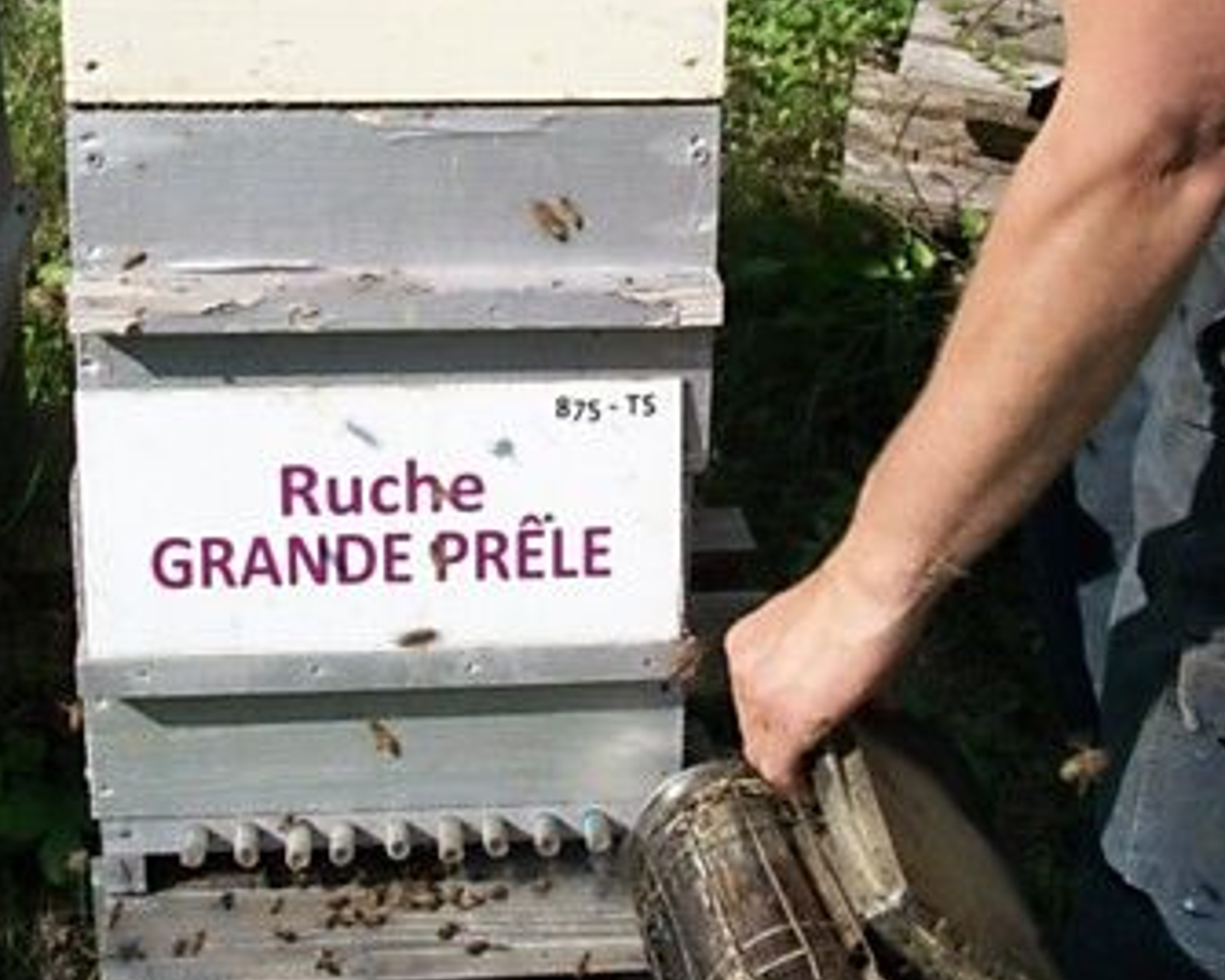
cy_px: 172
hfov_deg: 33.5
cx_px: 497
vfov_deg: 26.5
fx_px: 2030
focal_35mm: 56
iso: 80
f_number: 5.5
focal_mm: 5.7
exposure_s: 1/400
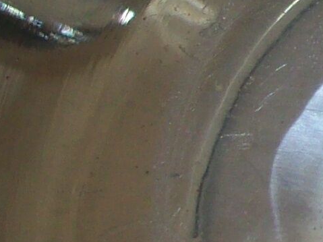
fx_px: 1996
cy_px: -48
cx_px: 590
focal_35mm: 214
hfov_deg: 8.8
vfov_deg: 6.9
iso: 80
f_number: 2.7
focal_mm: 6
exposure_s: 1/64
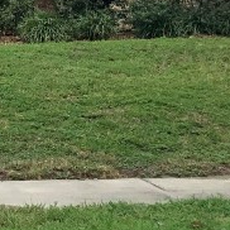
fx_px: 1082
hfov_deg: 11.5
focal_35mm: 144
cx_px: -149
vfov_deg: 12.0
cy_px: 1
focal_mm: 3
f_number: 1.8
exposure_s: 1/1035
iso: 16
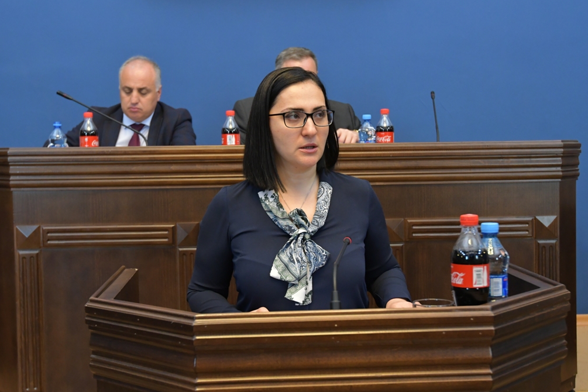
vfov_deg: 25.3
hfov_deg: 37.2
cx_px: 299
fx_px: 874
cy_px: 196
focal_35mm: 54
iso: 3200
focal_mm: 35
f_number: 4.5
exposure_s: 1/100
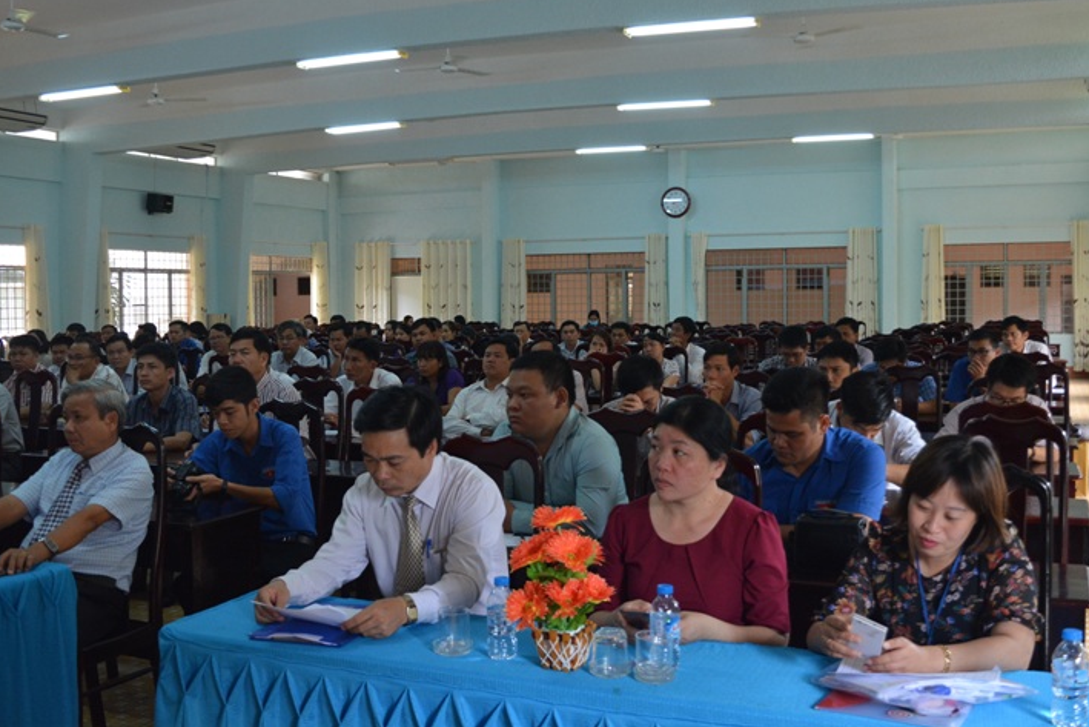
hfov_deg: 49.5
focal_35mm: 39
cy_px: 335
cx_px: 525
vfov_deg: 34.2
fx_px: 1180
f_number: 4.5
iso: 1600
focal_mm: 24
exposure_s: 1/80
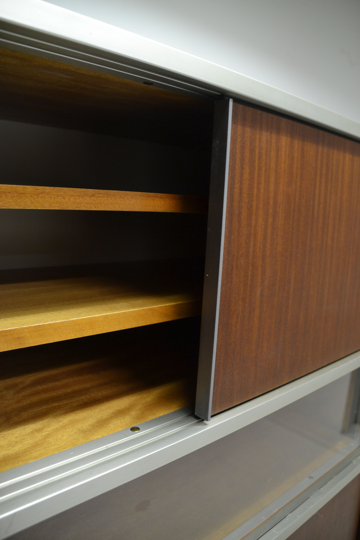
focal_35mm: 27
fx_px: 405
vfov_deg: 67.4
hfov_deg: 47.9
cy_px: 270
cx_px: 180
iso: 720
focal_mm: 18
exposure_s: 1/15
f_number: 3.5
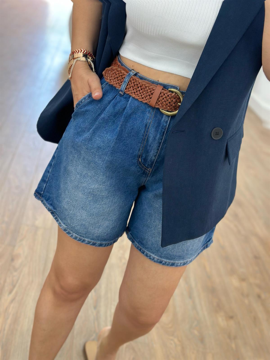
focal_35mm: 48
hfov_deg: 30.3
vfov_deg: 39.7
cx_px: 135
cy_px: 180
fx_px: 499
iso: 125
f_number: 1.78
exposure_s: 1/100
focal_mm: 6.86
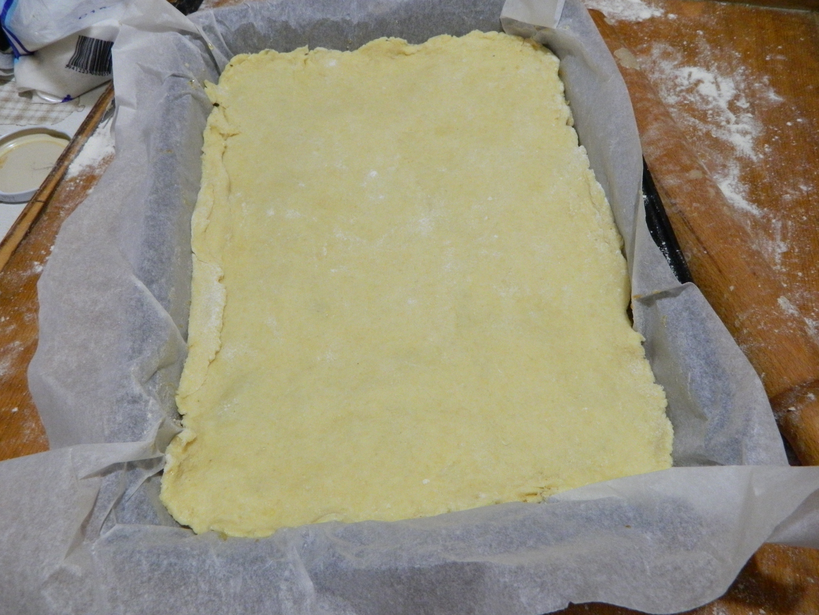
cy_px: 308
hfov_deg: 58.4
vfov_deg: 45.4
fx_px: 733
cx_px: 410
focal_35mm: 31
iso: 400
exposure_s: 1/15
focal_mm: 5.6
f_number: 3.2
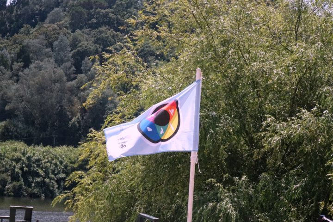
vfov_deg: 13.4
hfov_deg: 20.0
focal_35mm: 102
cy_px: 111
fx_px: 943
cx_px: 166
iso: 2000
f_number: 5.6
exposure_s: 1/640
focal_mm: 37.54
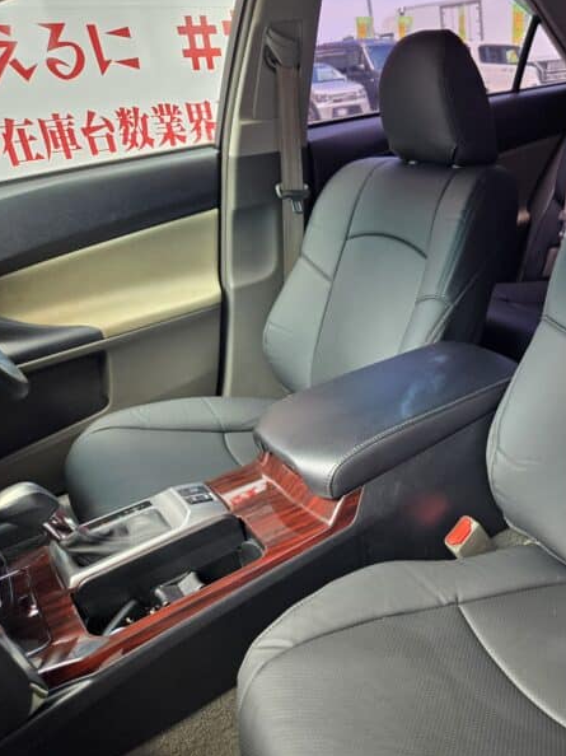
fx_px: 676
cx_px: 476
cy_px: 378
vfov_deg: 58.4
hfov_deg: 42.7
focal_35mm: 31
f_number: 1.8
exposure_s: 1/180
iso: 100
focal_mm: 5.4
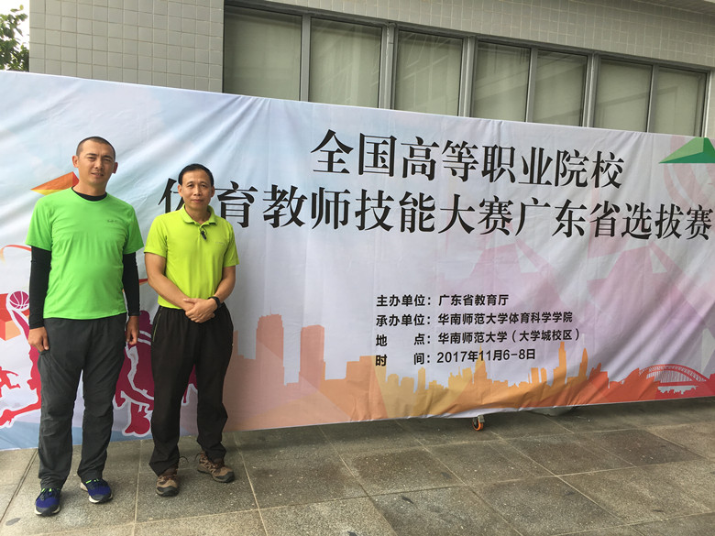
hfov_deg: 61.7
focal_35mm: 29
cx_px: 358
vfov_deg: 48.2
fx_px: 599
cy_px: 268
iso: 25
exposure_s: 1/254
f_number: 2.2
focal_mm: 4.15
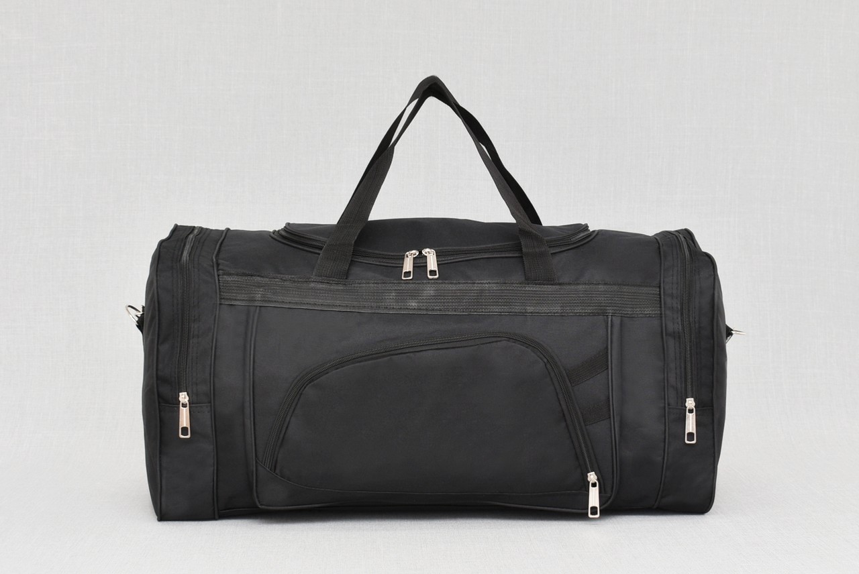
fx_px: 1111
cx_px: 430
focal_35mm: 46
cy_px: 287
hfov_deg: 42.3
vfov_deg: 29.0
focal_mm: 31
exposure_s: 1/60
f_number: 5.6
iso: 100
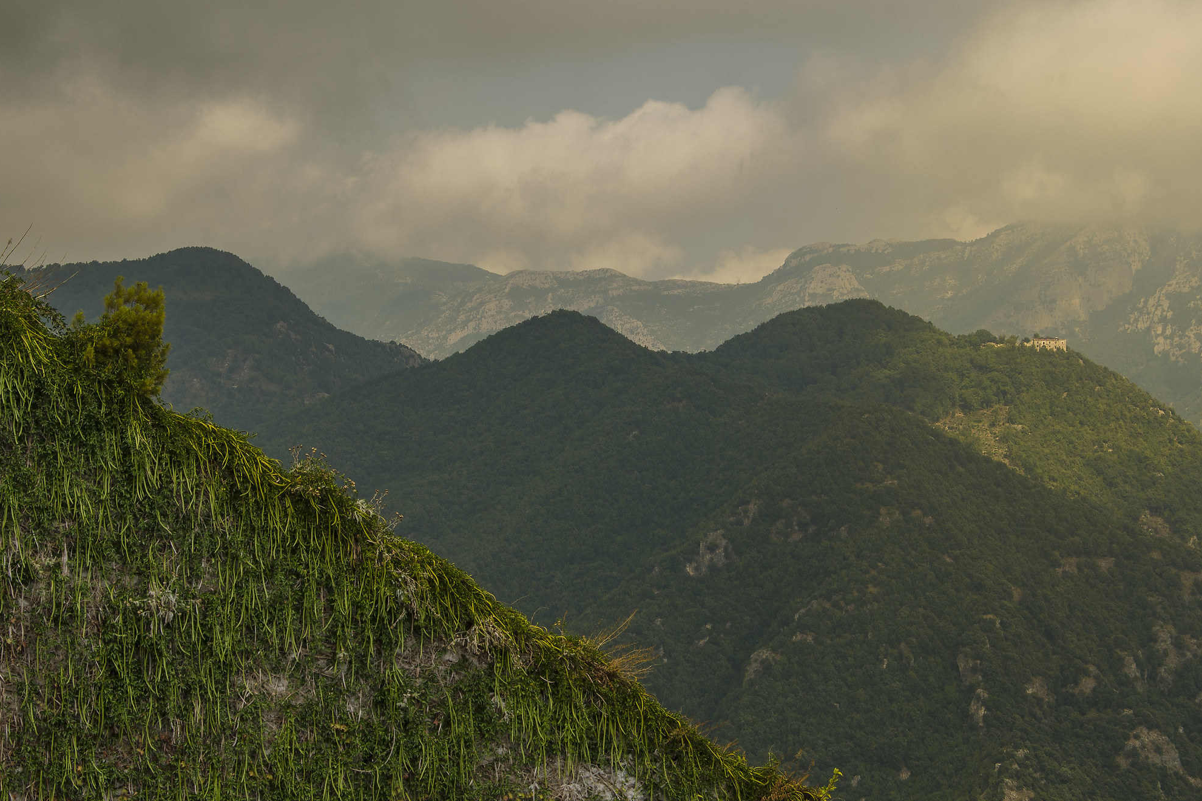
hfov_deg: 24.9
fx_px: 2725
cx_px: 589
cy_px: 433
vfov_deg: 16.7
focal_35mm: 82
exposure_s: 1/125
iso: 160
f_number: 11
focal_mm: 45
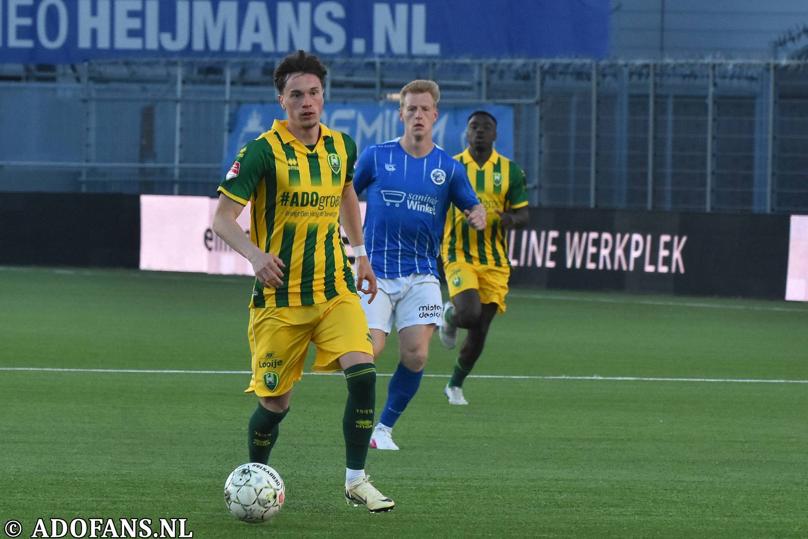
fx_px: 5218
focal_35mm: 232
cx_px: 404
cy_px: 270
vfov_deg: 5.9
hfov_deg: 8.9
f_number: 5.6
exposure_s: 1/800
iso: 1600
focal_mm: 155
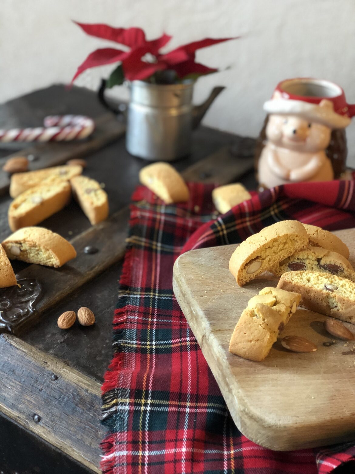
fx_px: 711
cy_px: 237
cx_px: 178
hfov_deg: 28.0
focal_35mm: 52
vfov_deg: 36.8
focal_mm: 6
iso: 160
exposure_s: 1/10
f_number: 2.4
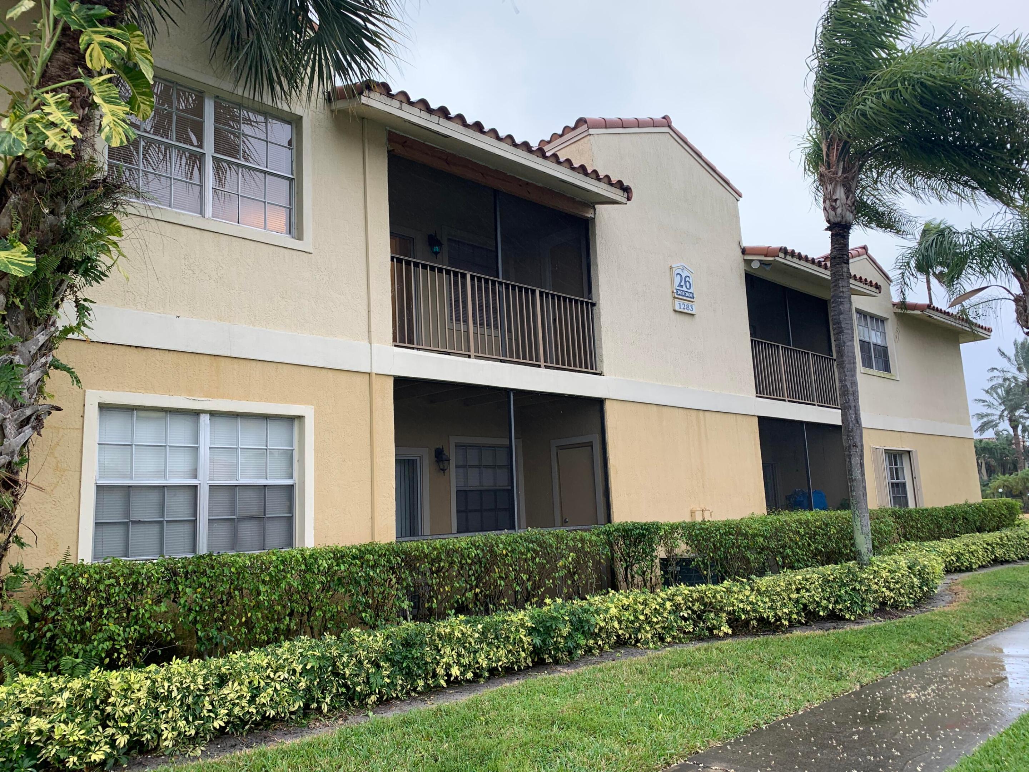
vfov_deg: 53.1
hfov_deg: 67.3
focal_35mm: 26
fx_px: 773
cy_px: 386
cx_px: 514
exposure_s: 1/158
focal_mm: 4.25
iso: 25
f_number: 1.8
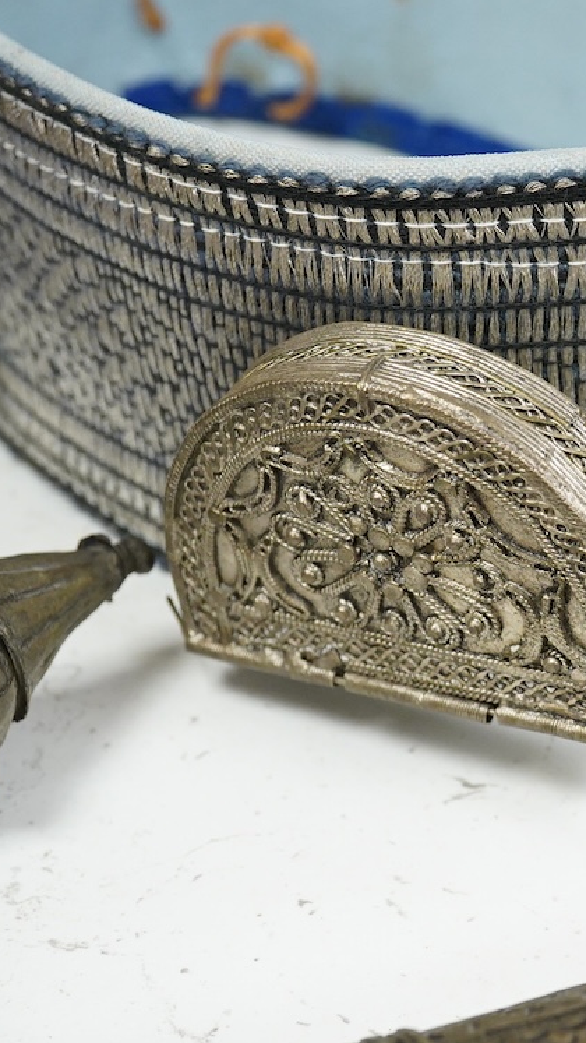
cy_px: 521
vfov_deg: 29.8
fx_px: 1962
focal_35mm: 71
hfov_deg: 16.6
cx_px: 594
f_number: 8
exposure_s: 1/160
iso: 2500
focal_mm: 30
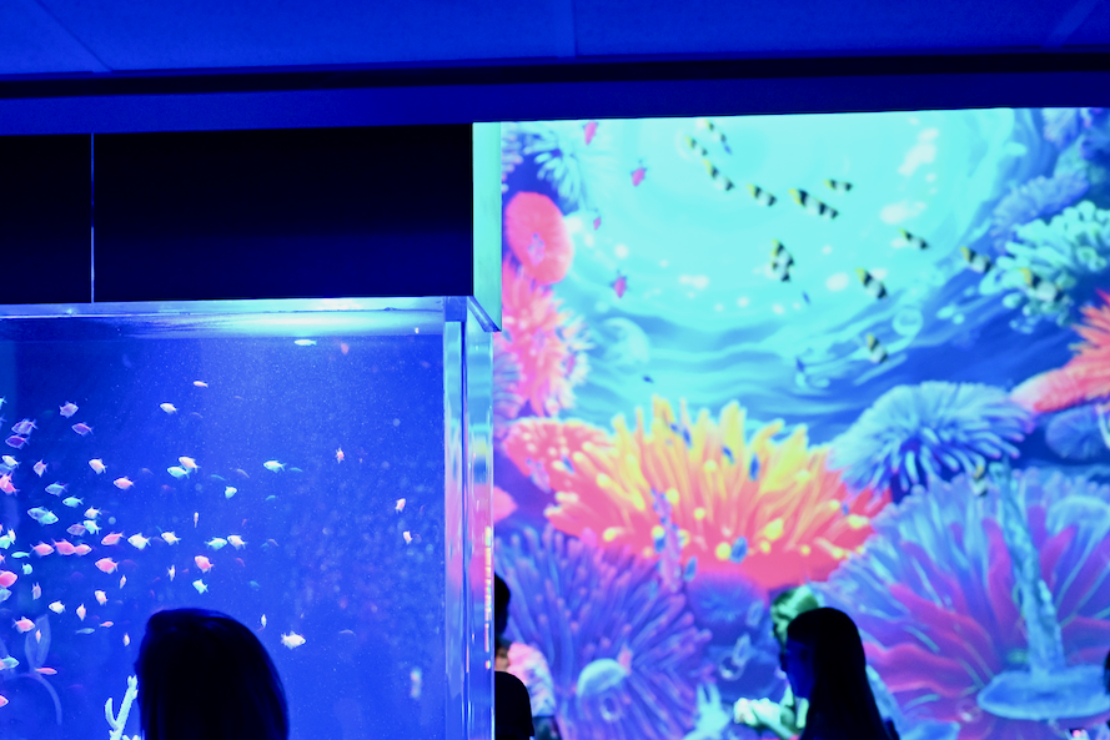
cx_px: 310
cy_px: 622
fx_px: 2775
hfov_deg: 22.5
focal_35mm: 90
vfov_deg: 15.1
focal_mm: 50
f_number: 2.8
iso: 3200
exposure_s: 1/125
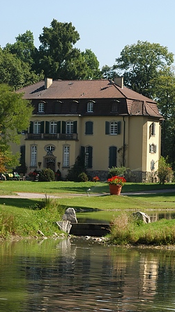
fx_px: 1305
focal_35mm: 158
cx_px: 92
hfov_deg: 7.7
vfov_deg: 13.6
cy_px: 156
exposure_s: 1/320
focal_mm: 100
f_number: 7.1
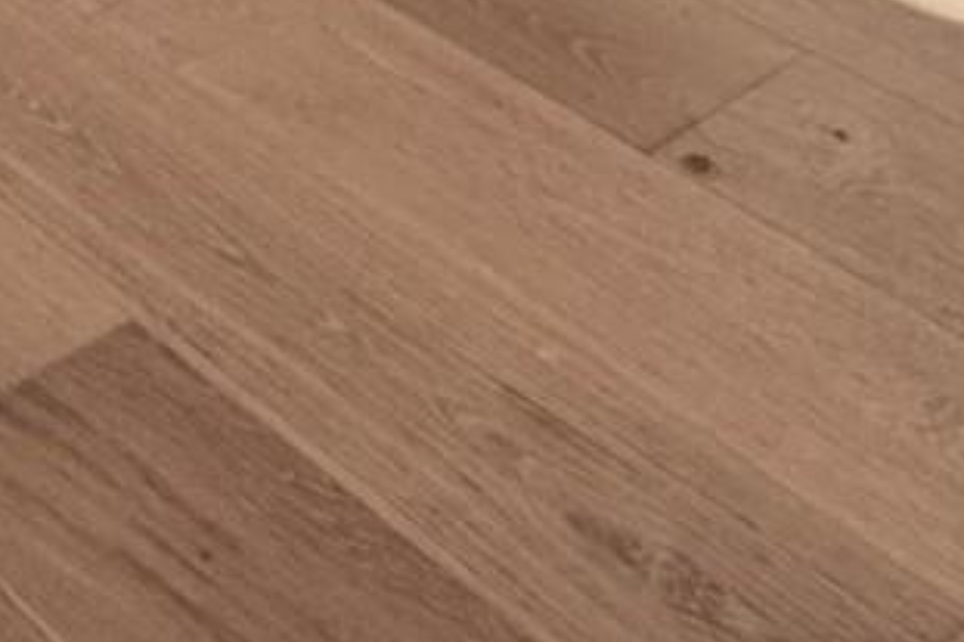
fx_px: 2569
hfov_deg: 21.1
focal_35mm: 96
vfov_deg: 10.5
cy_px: -1216
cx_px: 270
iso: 64
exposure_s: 1/120
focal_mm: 2.22
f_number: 2.2
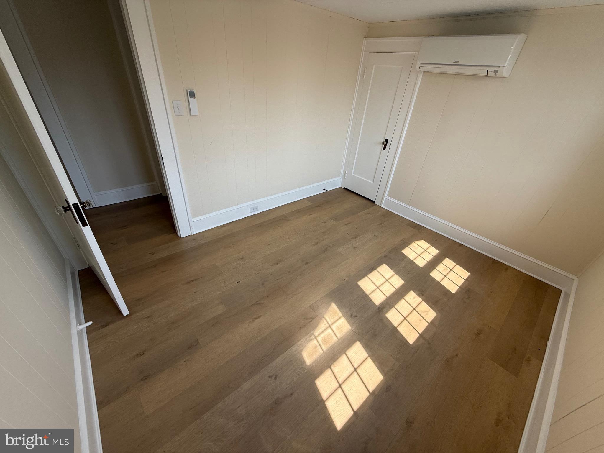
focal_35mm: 14
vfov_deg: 85.7
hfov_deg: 102.1
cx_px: 302
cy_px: 226
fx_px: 244
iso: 50
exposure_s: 1/212
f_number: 2.2
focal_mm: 2.22
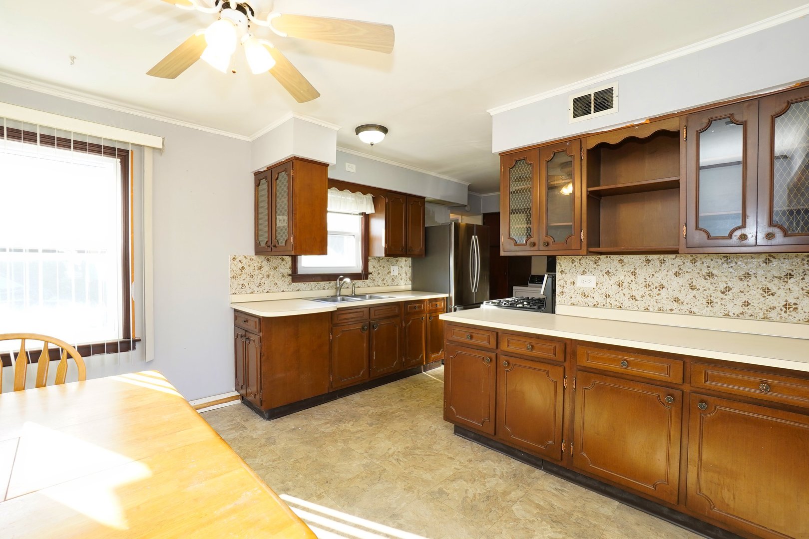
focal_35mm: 15
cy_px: 270
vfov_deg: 77.3
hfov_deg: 100.4
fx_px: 337
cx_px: 404
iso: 500
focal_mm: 10
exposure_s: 1/20
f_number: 9
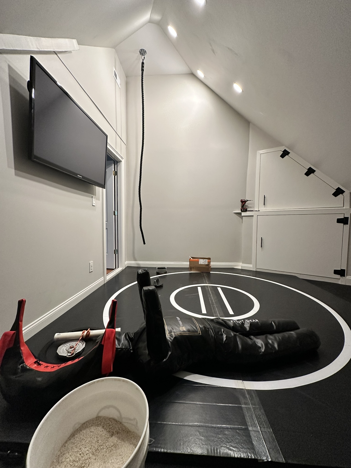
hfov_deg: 85.7
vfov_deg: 102.1
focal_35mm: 14
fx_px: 189
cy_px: 234
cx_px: 176
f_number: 2.2
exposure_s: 1/60
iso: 200
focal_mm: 2.22
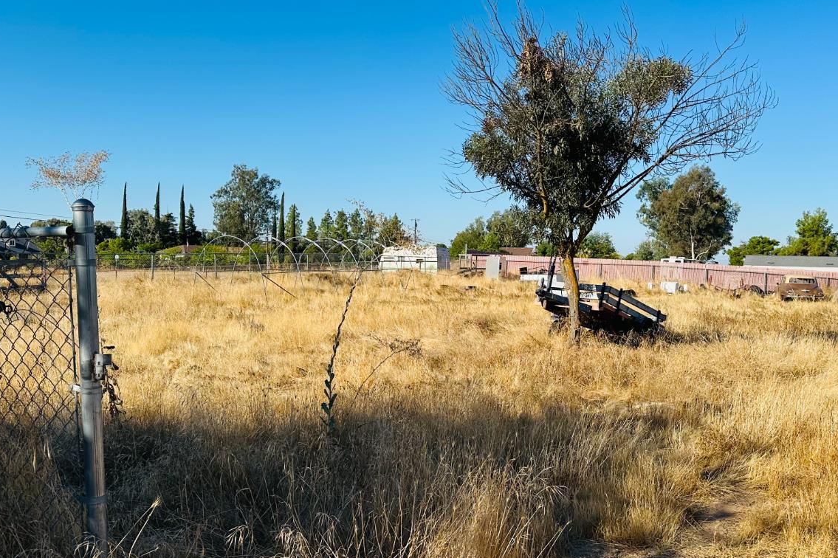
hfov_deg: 57.2
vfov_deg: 39.9
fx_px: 768
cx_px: 437
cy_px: 273
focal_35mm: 33
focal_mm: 6.86
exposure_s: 1/5263
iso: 80
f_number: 1.78
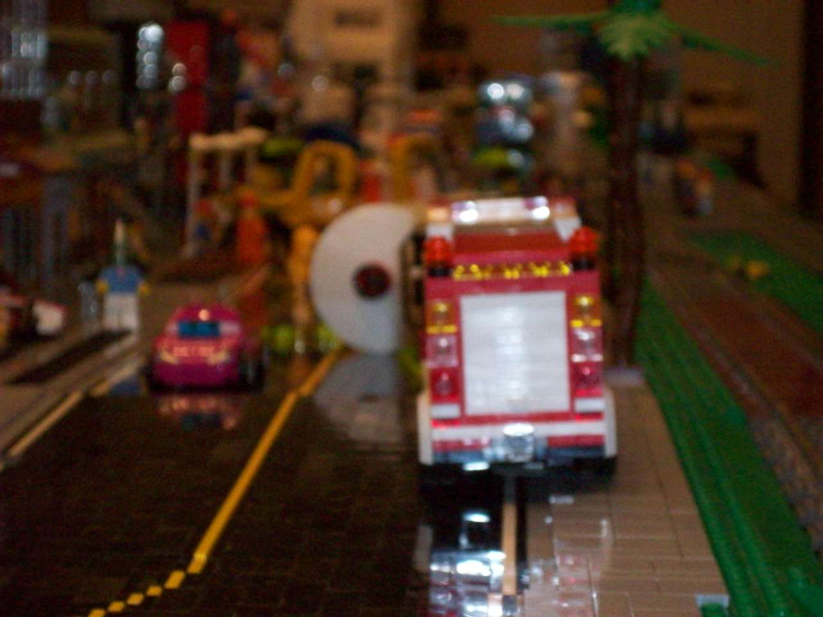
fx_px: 2639
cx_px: 412
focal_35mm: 111
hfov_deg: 17.7
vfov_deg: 13.3
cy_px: 308
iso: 400
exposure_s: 1/128
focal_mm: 18.6
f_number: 5.2
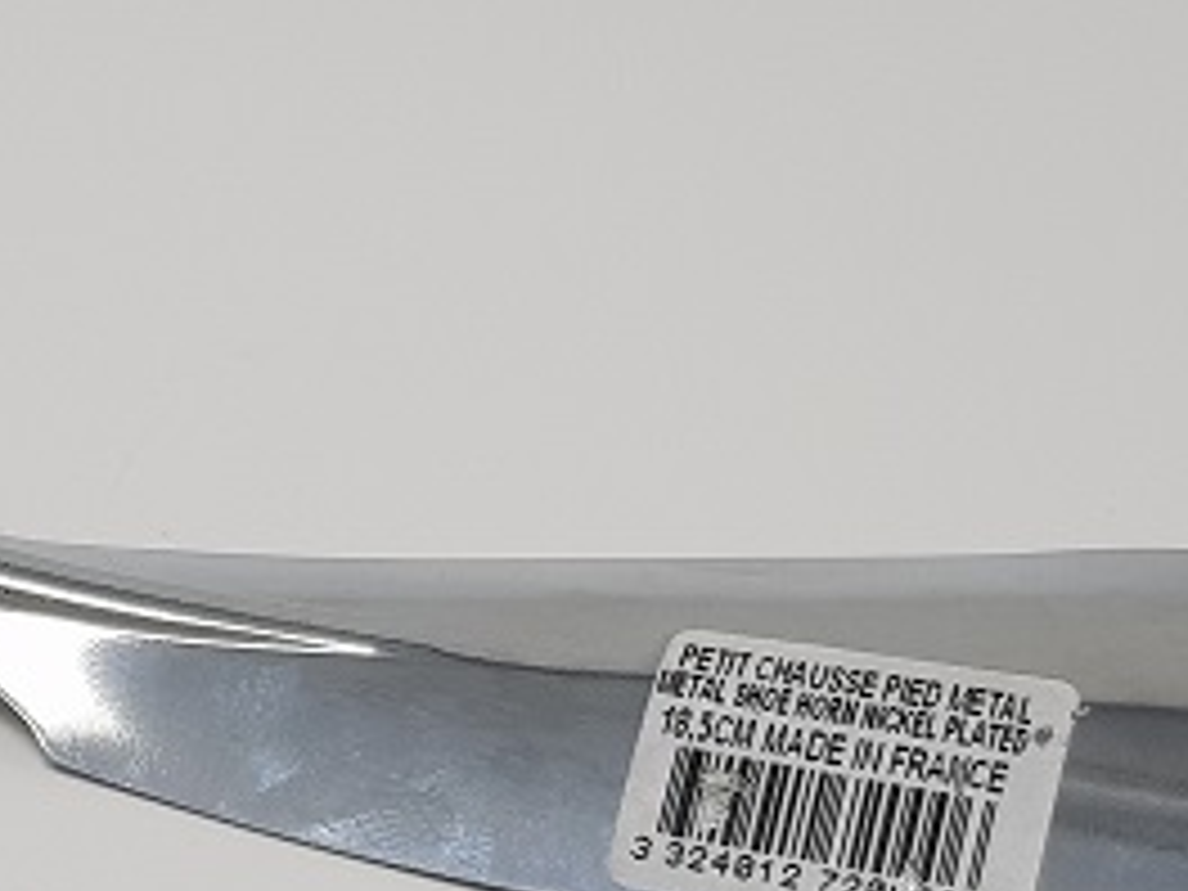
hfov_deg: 31.8
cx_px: 234
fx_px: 2025
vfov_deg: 23.8
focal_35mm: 59
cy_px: 886
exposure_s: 1/357
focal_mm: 4.2
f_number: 1.7
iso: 40
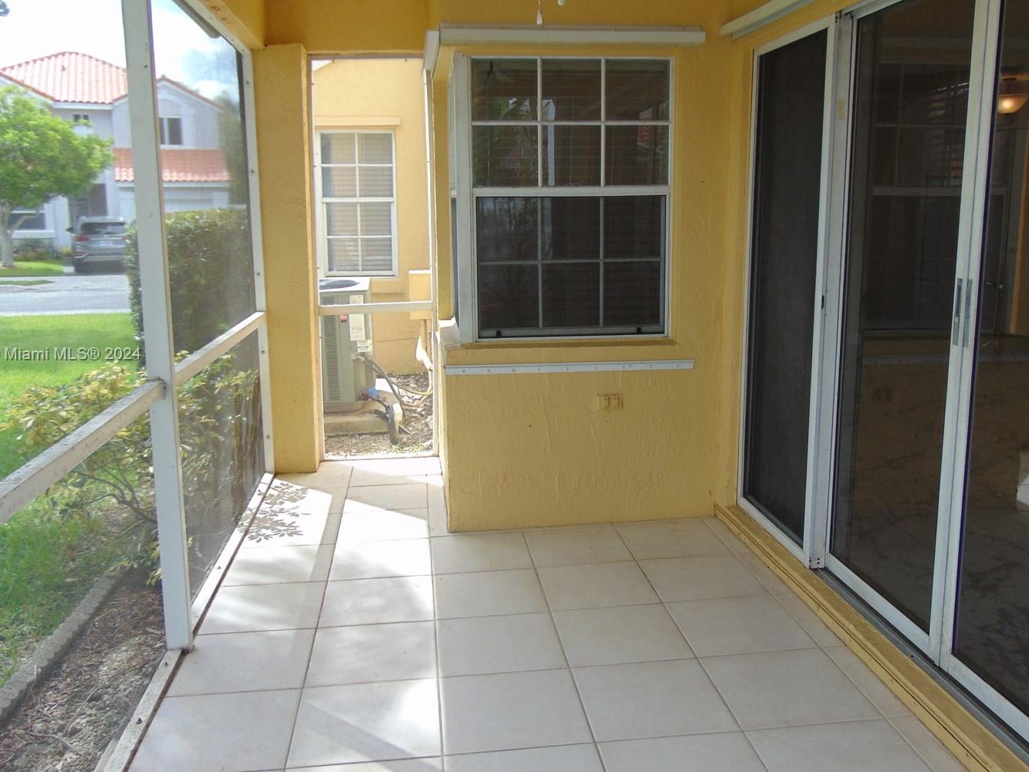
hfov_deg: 60.0
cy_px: 355
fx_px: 892
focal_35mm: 30
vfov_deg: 46.8
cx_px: 512
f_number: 3
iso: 80
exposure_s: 1/125
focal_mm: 4.5
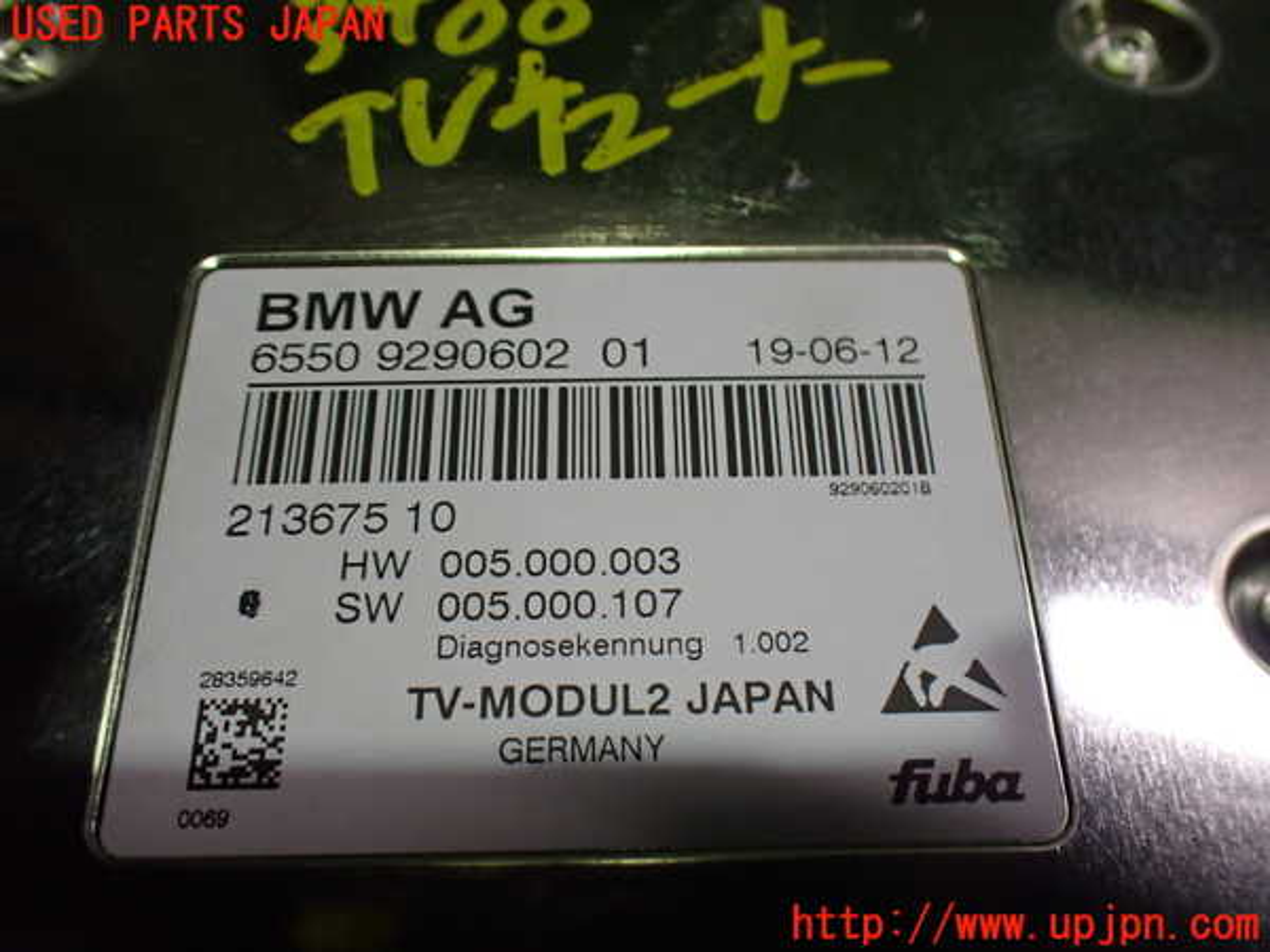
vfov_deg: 46.8
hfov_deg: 60.0
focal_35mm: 30
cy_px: 476
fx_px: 1101
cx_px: 635
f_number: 2.3
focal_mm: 5.4
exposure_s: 1/125
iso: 500
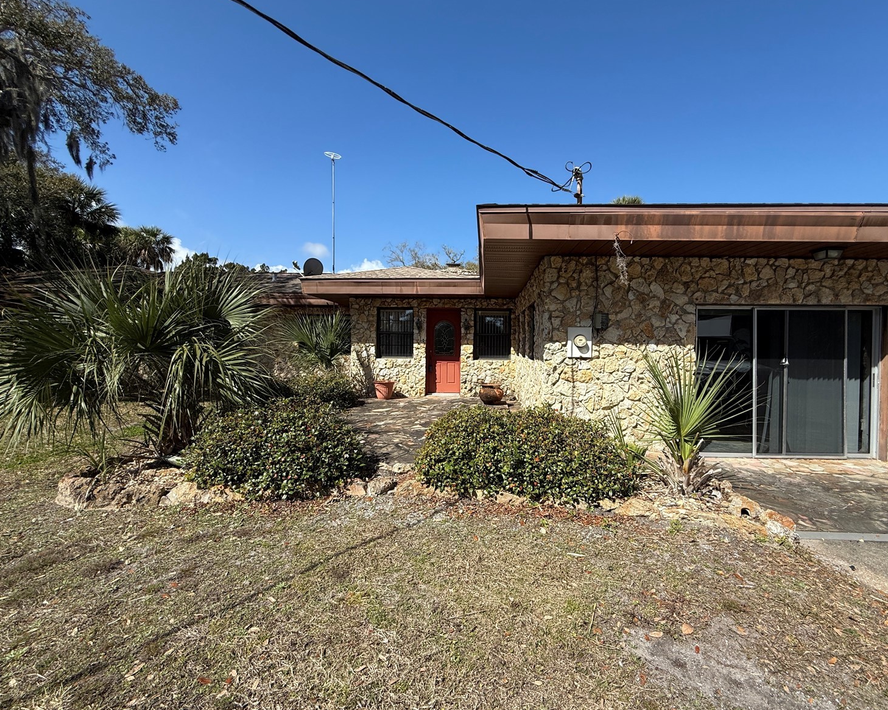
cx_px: 477
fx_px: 394
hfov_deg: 96.6
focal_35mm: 15
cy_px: 351
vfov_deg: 84.0
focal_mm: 2.22
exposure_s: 1/2506
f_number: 2.2
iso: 50
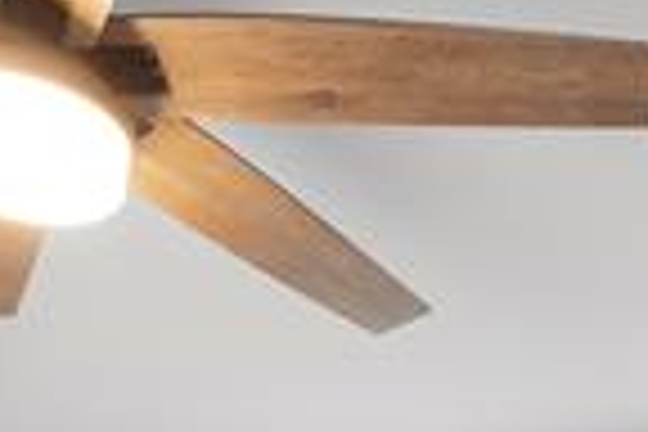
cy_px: 927
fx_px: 1278
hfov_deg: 27.6
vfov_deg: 14.8
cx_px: 558
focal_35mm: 71
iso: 100
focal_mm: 16
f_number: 8
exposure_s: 6
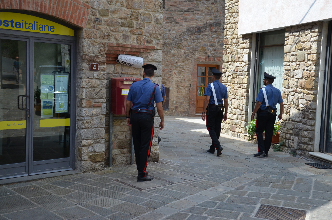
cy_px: 110
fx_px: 469
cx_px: 166
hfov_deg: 39.0
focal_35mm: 51
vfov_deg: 26.4
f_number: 4.2
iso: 450
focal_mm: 34
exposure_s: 1/1000
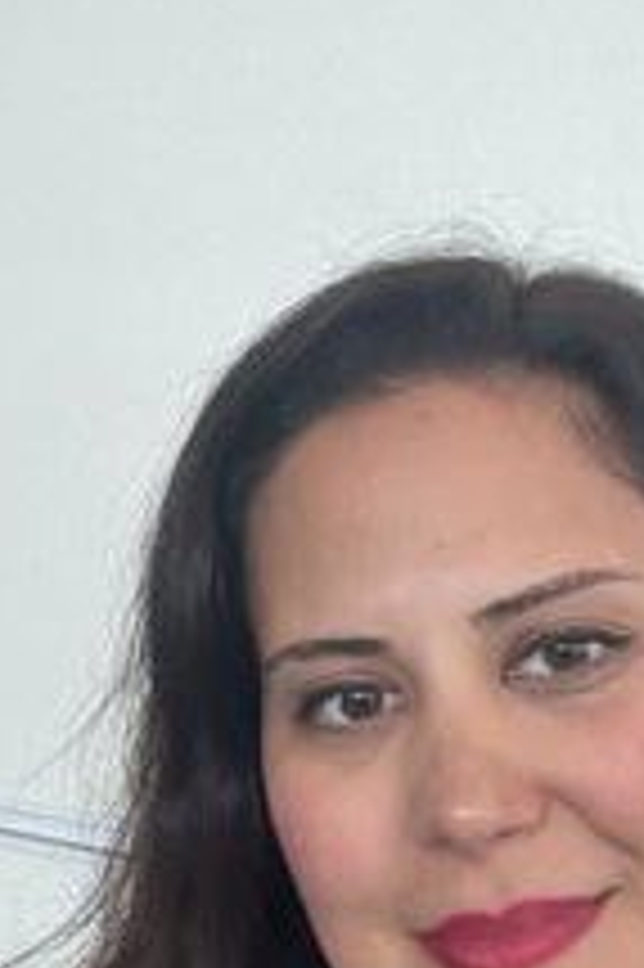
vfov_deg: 31.1
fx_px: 1720
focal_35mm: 64
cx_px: 437
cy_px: 675
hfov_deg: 21.1
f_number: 1.9
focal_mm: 2.69
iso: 64
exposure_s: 1/60
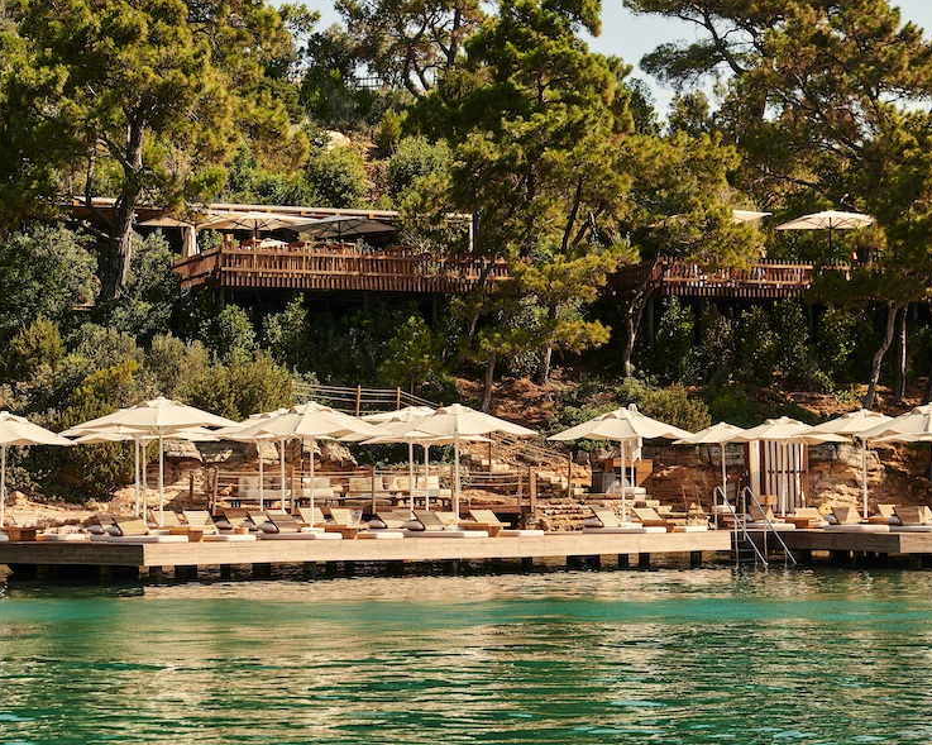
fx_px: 2178
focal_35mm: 79
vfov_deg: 19.4
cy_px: 388
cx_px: 326
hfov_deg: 24.1
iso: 250
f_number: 9
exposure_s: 1/400
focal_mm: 62
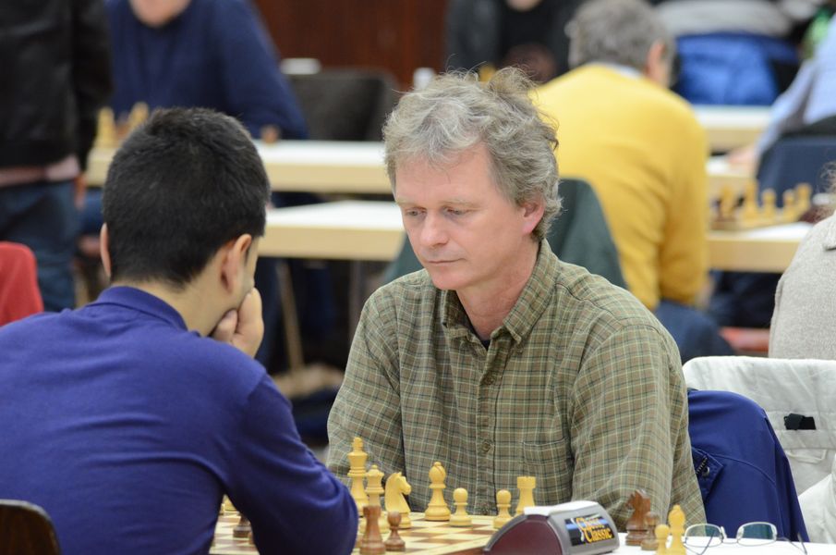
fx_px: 7650
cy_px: 278
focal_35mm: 330
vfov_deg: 4.1
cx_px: 418
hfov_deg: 6.3
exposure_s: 1/60
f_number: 5.6
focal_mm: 220
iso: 2500
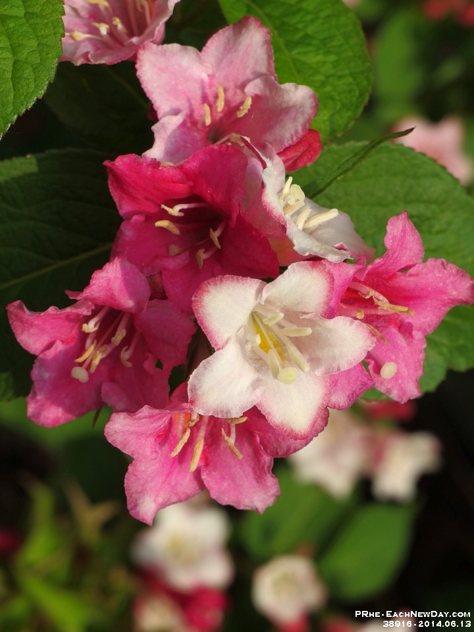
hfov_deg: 13.2
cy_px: 316
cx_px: 237
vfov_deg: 17.6
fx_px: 2045
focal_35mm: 112
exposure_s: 1/500
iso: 100
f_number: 4
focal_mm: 24
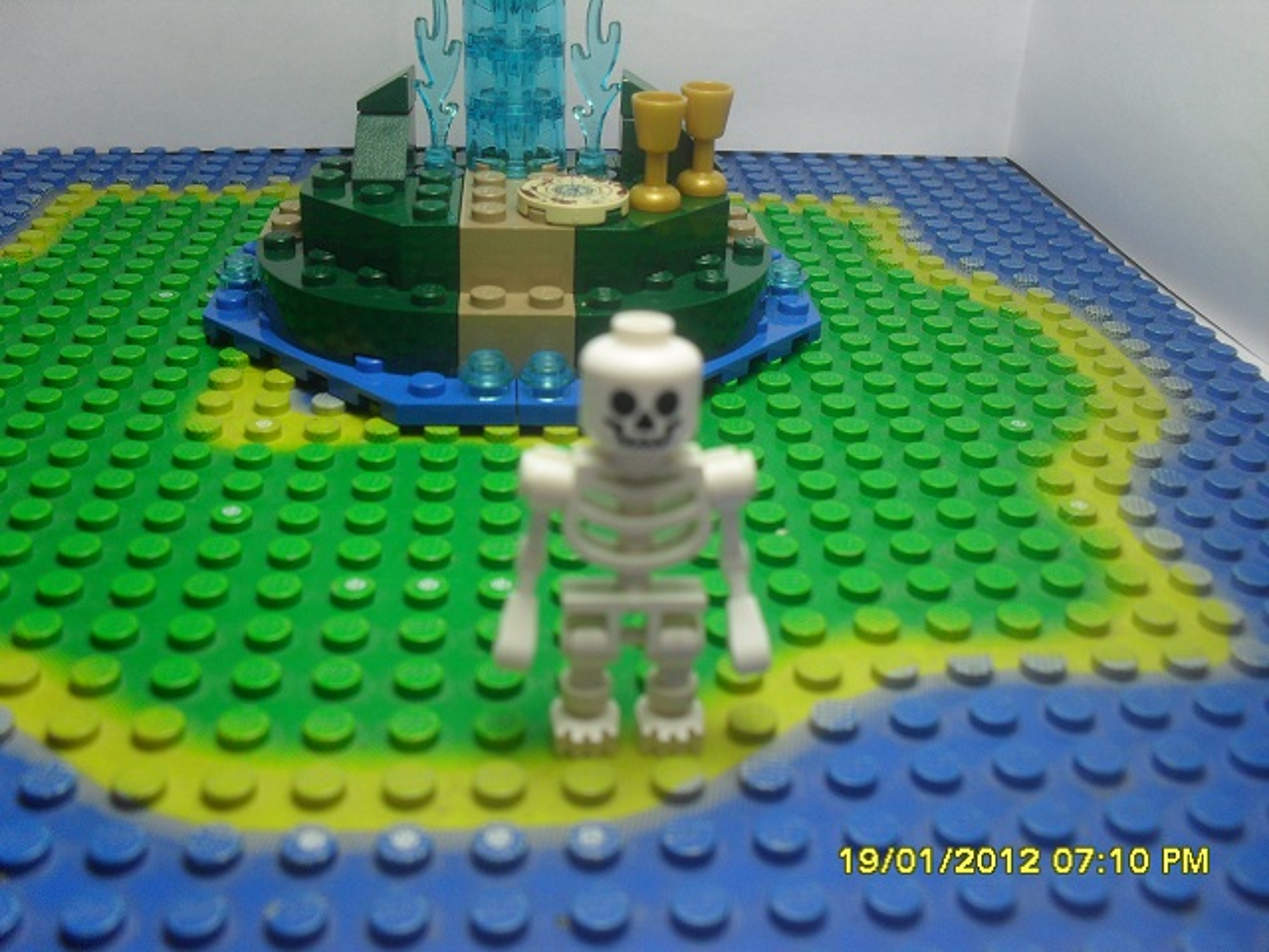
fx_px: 1283
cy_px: 476
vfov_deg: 40.7
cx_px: 634
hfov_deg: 52.6
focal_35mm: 35
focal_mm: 6.3
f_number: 3.2
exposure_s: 1/250
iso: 100
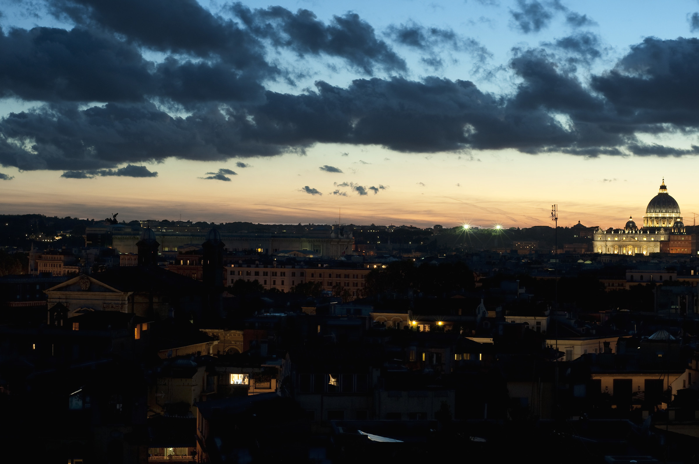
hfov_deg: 27.0
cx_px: 350
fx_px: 1454
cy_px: 232
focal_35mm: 75
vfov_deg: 18.1
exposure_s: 1.6
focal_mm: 50
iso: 200
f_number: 5.6
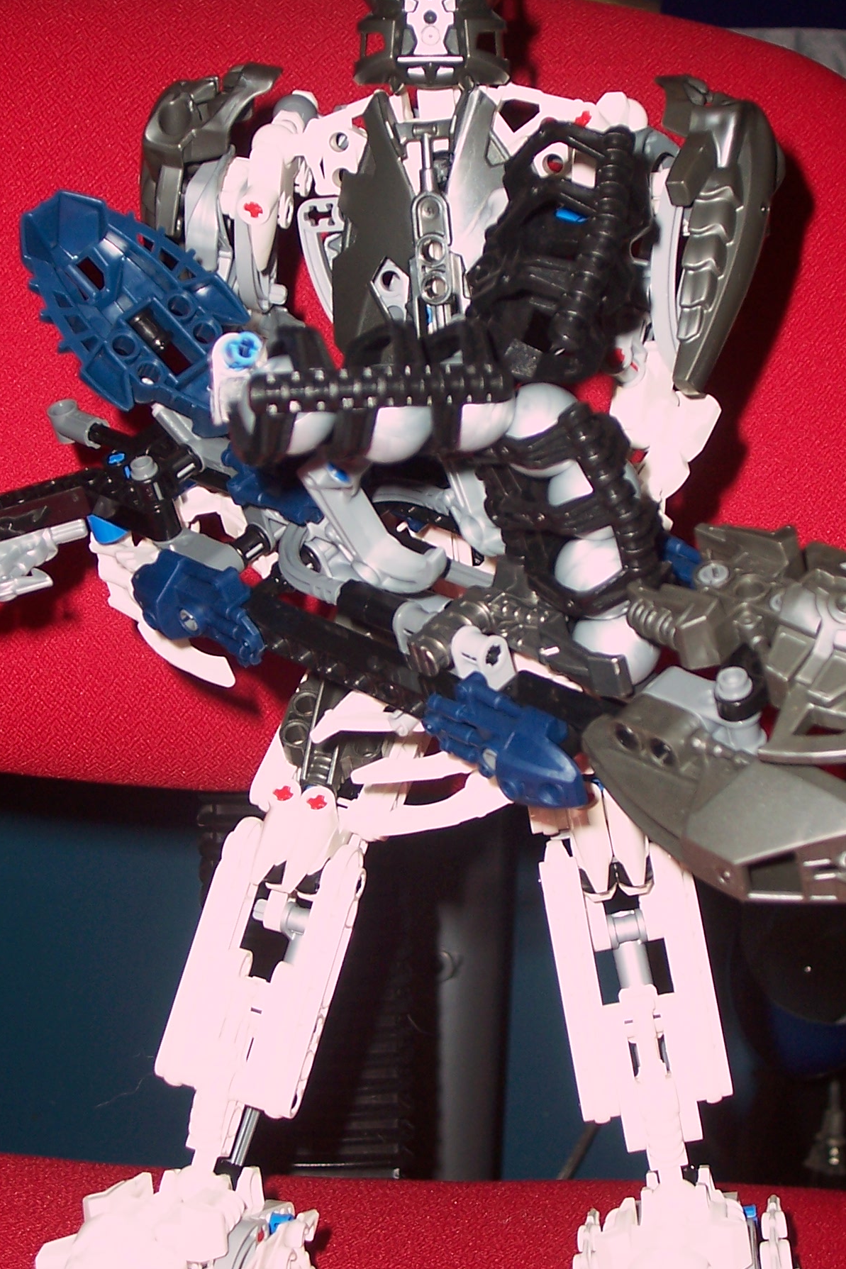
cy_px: 567
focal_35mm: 71
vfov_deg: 28.4
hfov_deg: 19.2
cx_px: 423
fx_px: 2502
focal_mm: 8.6
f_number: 3.4
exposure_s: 1/60
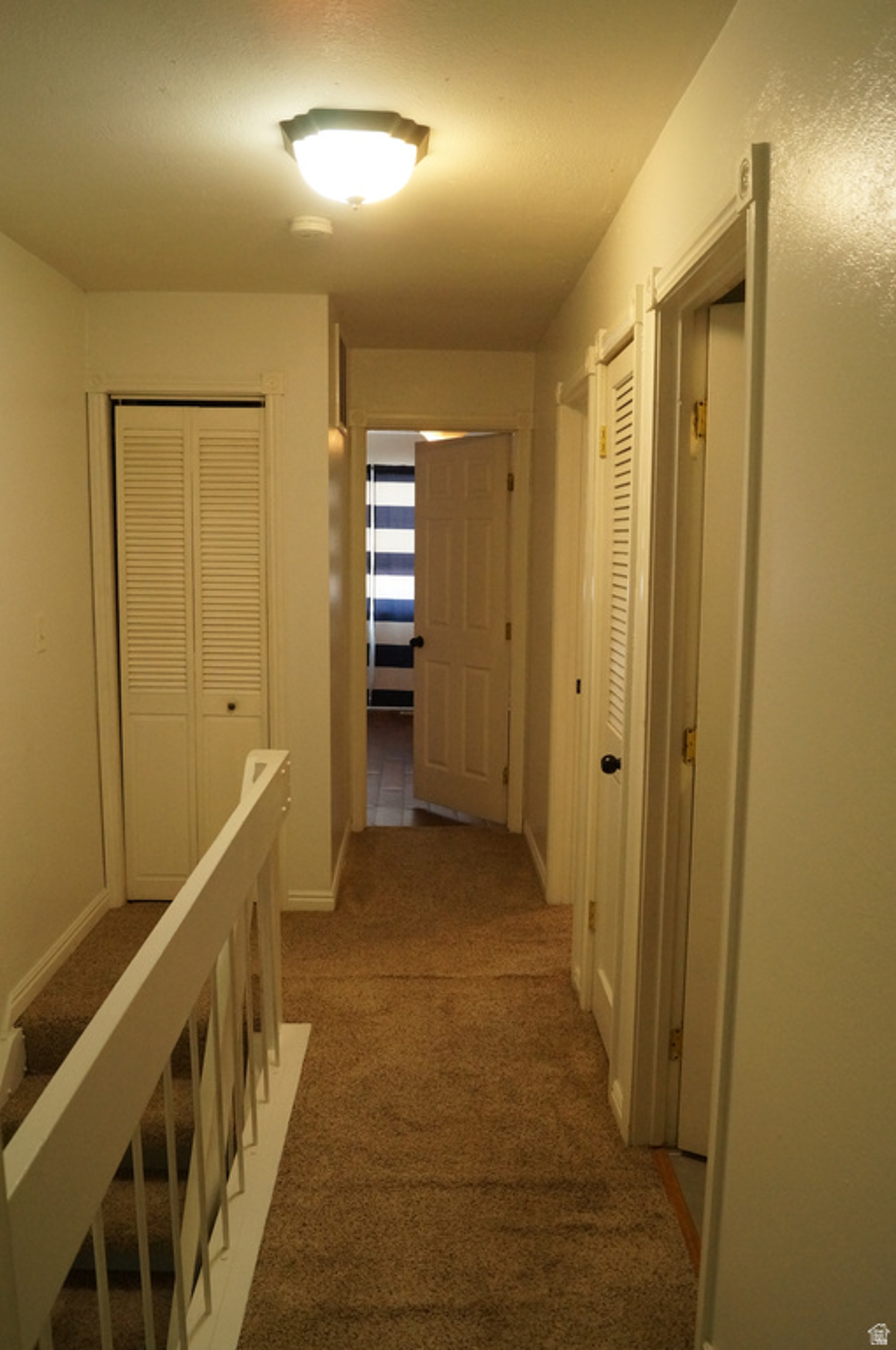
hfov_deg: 47.8
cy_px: 675
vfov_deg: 67.4
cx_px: 448
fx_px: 1011
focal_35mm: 27
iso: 1600
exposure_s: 1/60
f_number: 5.6
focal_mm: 18
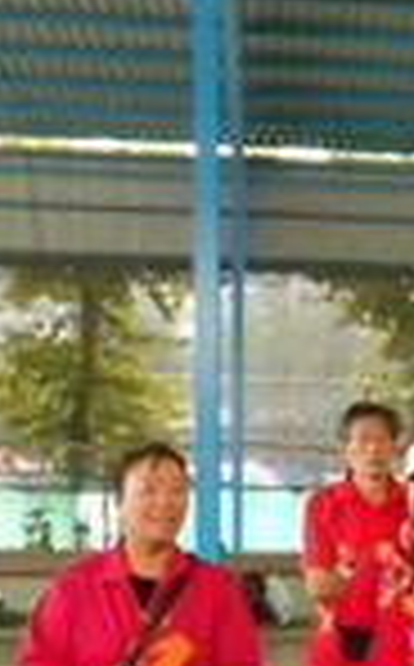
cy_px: 522
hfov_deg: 10.7
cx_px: 806
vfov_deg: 18.5
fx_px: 2030
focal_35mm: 112
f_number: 3.2
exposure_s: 1/160
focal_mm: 4.6
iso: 800
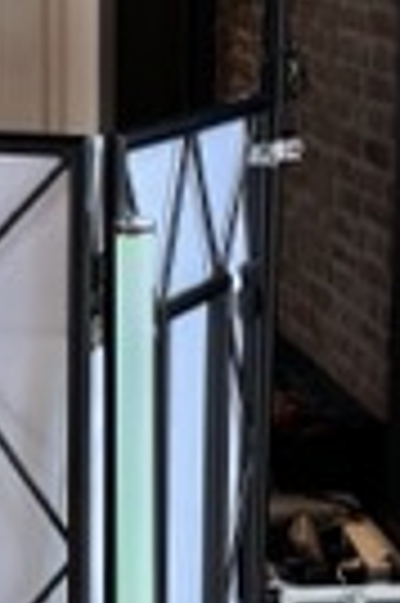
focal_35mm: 119
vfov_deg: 17.2
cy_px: 212
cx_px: -49
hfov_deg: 11.3
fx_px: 1988
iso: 50
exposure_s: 1/98
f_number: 1.78
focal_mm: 6.76
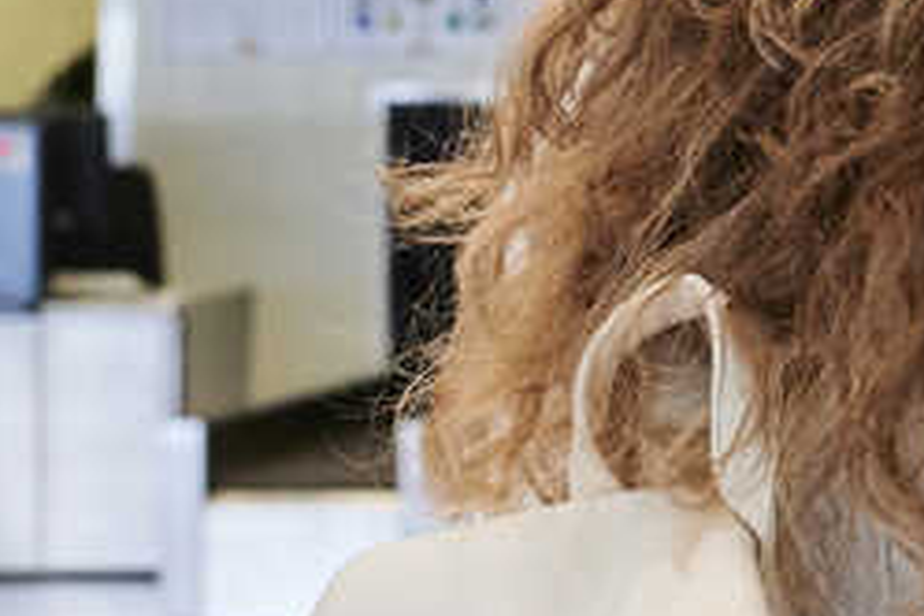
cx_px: 1414
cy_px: -45
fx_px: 4440
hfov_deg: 11.4
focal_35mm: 173
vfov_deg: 7.9
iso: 2000
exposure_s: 1/400
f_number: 5
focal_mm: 35
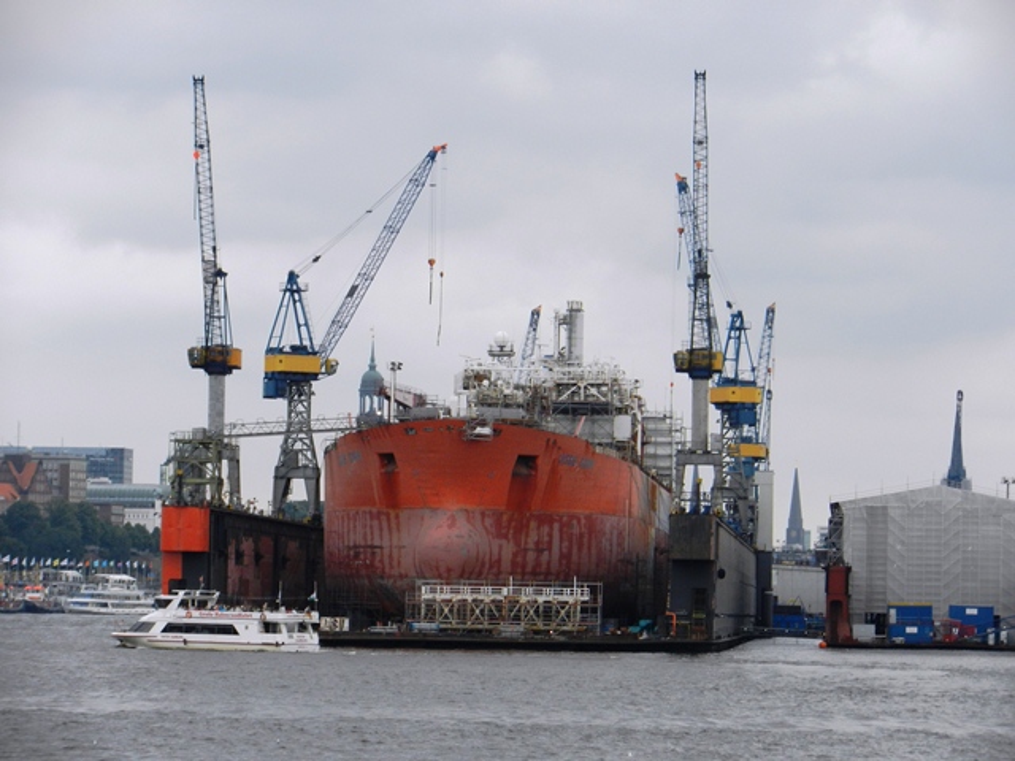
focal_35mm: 144
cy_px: 380
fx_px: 4222
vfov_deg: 10.3
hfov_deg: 13.7
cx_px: 508
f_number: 5.2
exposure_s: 1/320
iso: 160
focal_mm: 25.9
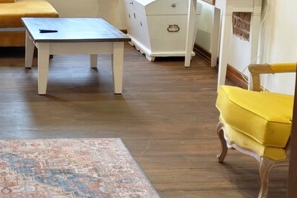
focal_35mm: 85
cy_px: 55
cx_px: 8
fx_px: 701
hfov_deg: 23.1
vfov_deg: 16.0
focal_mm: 6.19
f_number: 1.65
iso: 800
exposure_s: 1/33.3
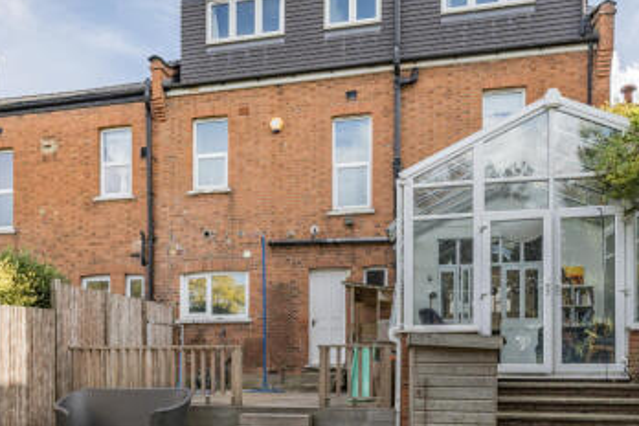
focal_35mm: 26
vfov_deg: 49.3
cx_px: 312
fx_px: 461
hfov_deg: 69.4
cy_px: 174
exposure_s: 1/800
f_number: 8
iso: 400
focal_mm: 13
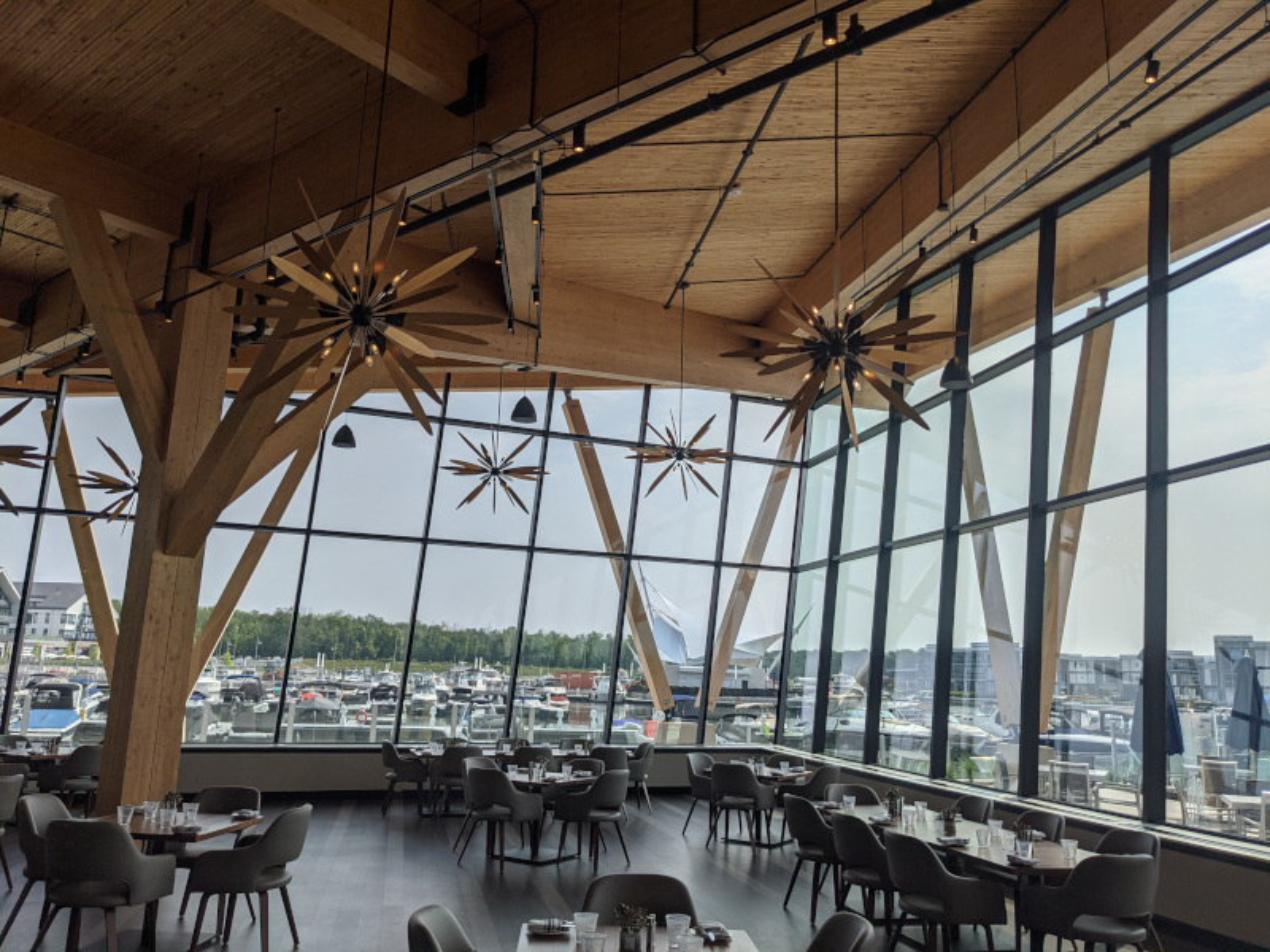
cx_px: 635
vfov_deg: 51.4
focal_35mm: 27
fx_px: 991
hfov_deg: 65.3
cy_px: 476
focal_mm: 4.38
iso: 49
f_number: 1.73
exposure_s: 1/4673
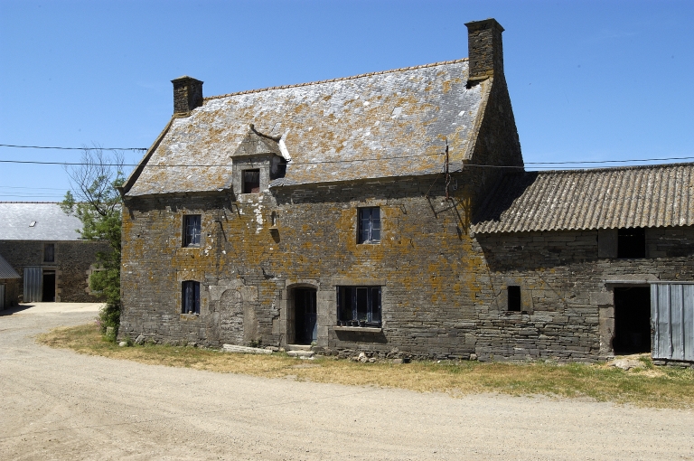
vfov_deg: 36.8
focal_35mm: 36
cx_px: 347
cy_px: 230
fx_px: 693
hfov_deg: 53.2
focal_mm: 24
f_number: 13
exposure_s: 1/180
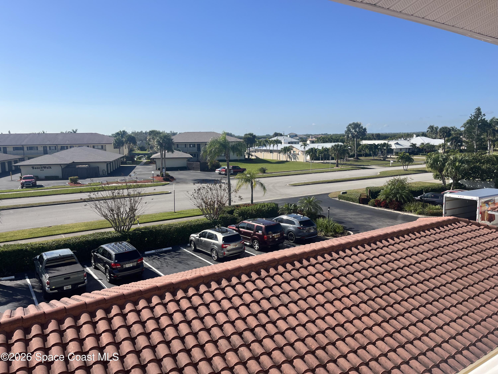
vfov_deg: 53.1
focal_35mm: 26
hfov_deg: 67.3
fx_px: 374
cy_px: 187
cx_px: 249
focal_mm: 5.1
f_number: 1.6
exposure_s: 1/4310
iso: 50
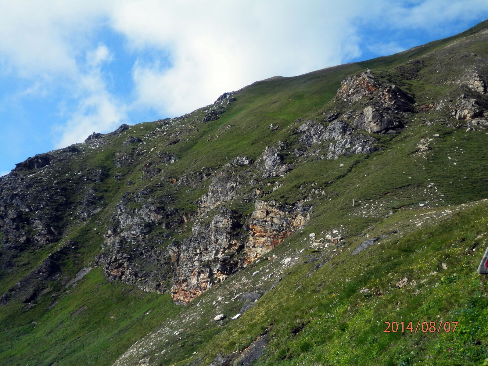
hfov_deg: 42.1
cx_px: 244
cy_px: 183
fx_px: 634
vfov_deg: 32.2
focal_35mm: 45
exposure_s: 1/640
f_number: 3.8
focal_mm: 8
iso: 80
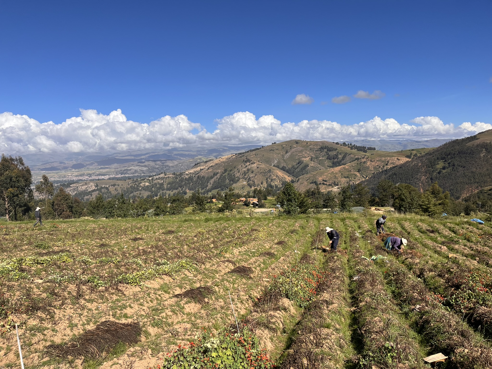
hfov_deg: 67.3
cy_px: 184
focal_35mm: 26
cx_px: 246
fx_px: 370
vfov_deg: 53.1
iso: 50
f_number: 1.6
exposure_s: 1/4310
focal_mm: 5.1
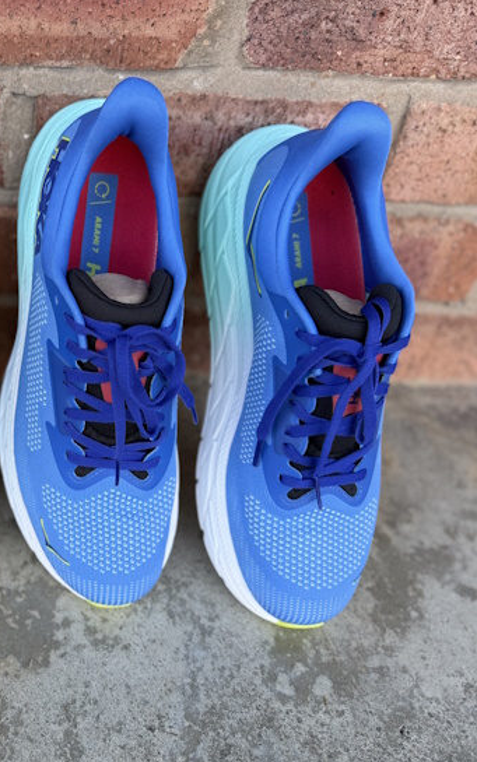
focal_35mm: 35
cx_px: 28
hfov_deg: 33.9
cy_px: 389
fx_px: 727
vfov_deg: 55.3
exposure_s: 1/232
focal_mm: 6.76
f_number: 1.78
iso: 64
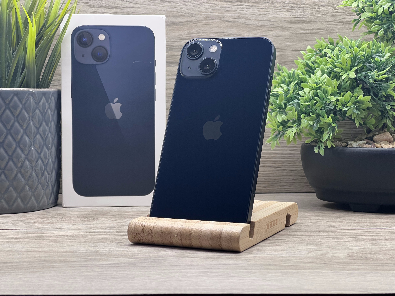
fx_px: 879
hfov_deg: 25.3
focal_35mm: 77
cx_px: 198
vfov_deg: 19.1
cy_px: 148
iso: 100
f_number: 2.8
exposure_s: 1/100
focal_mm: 9
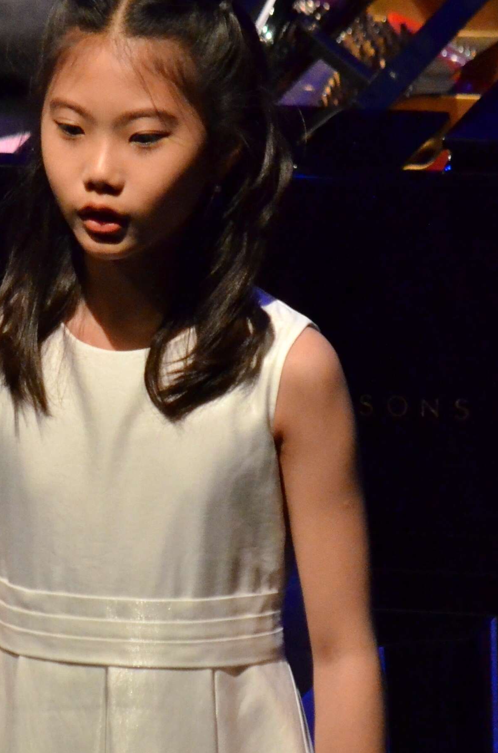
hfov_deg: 2.4
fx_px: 11798
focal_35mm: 566
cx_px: 119
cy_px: 485
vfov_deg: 3.7
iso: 2500
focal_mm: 220
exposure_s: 1/160
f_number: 5.3
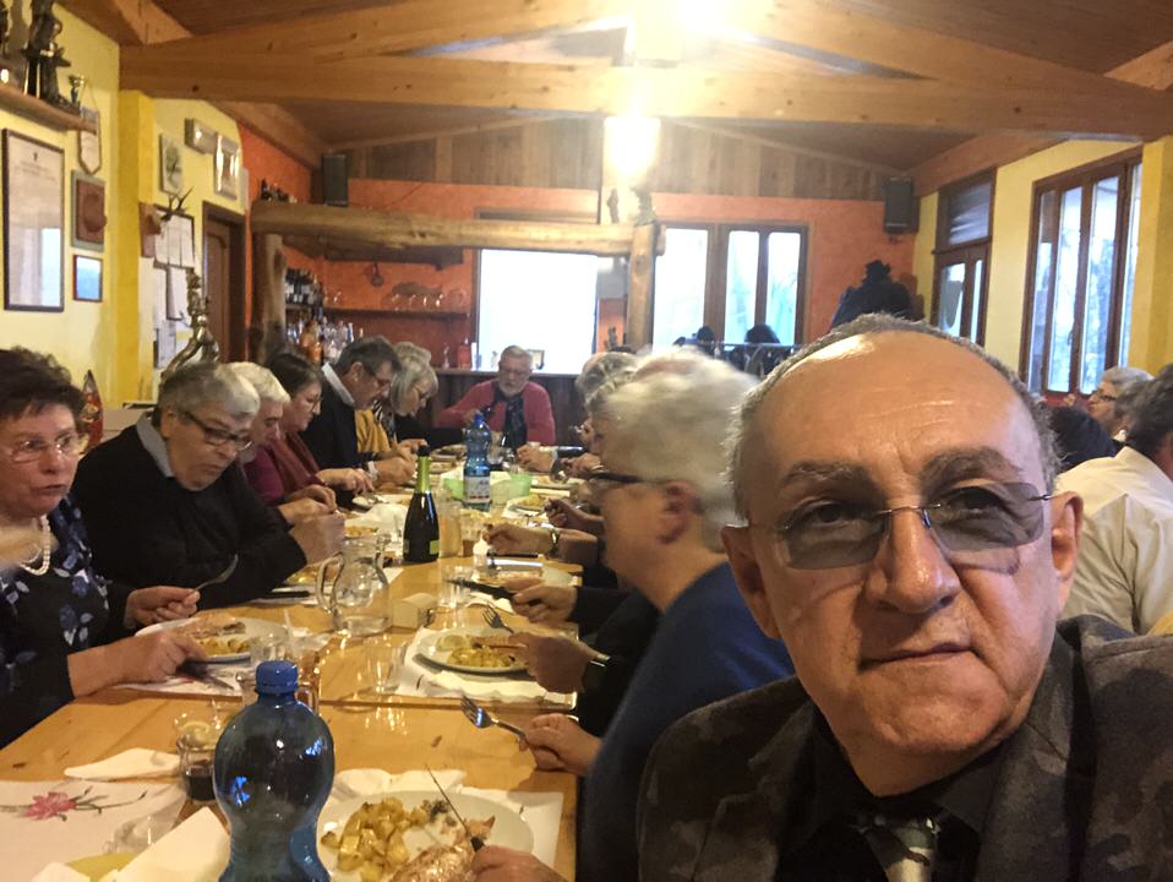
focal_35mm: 32
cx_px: 586
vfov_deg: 44.2
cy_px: 441
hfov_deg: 56.8
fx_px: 1085
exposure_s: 1/33
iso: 500
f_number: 2.2
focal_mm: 2.87
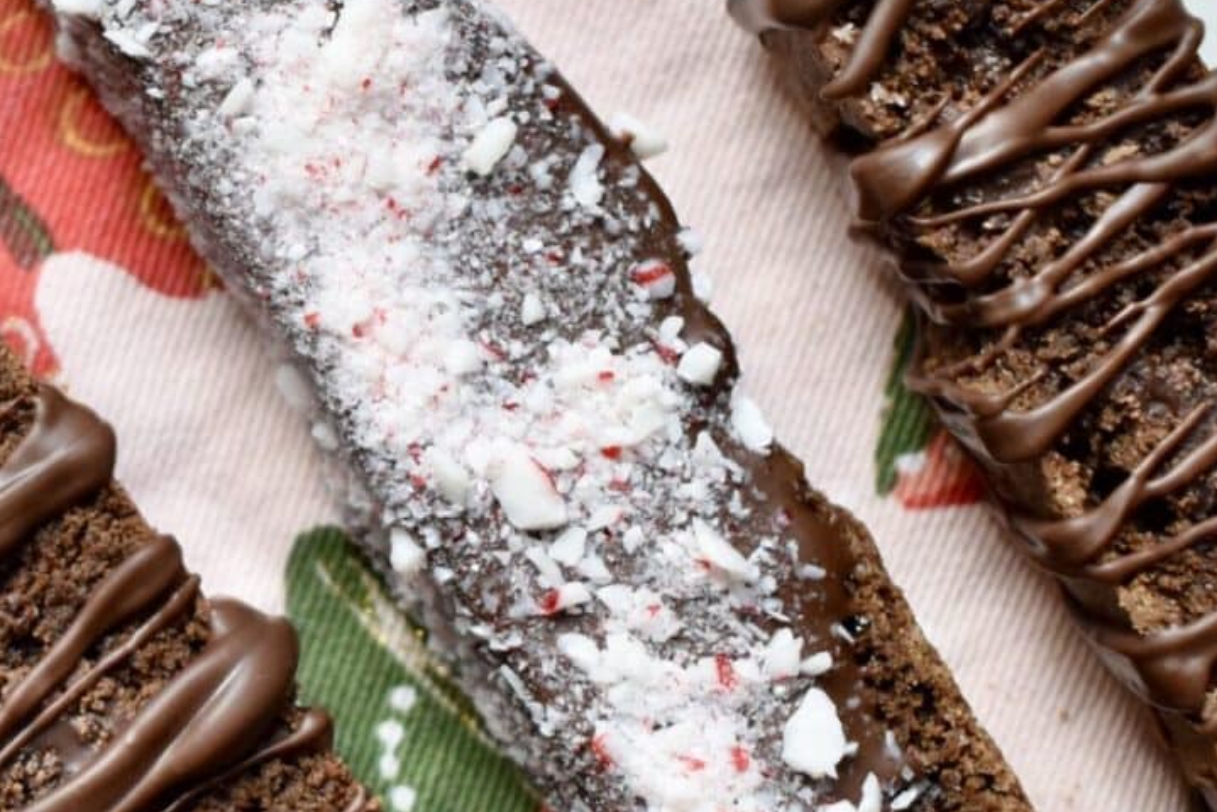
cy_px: 266
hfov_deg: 21.1
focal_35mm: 94
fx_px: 3179
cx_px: 54
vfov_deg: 14.5
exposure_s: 1/80
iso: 640
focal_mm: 22
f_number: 3.8
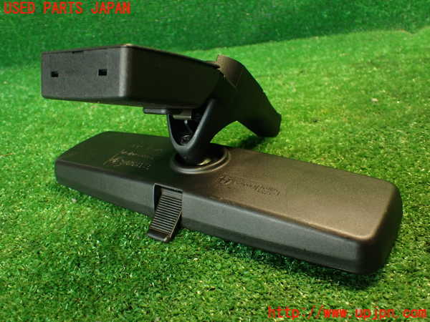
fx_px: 398
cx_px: 215
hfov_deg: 56.8
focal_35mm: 32
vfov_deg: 44.2
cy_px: 161
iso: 500
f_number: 2.4
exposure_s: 1/30
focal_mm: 5.79
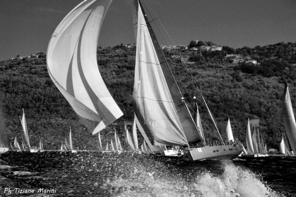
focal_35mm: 158
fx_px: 1295
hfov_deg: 13.0
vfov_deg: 8.7
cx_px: 148
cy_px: 98
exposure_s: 1/320
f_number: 9
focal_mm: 105
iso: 100
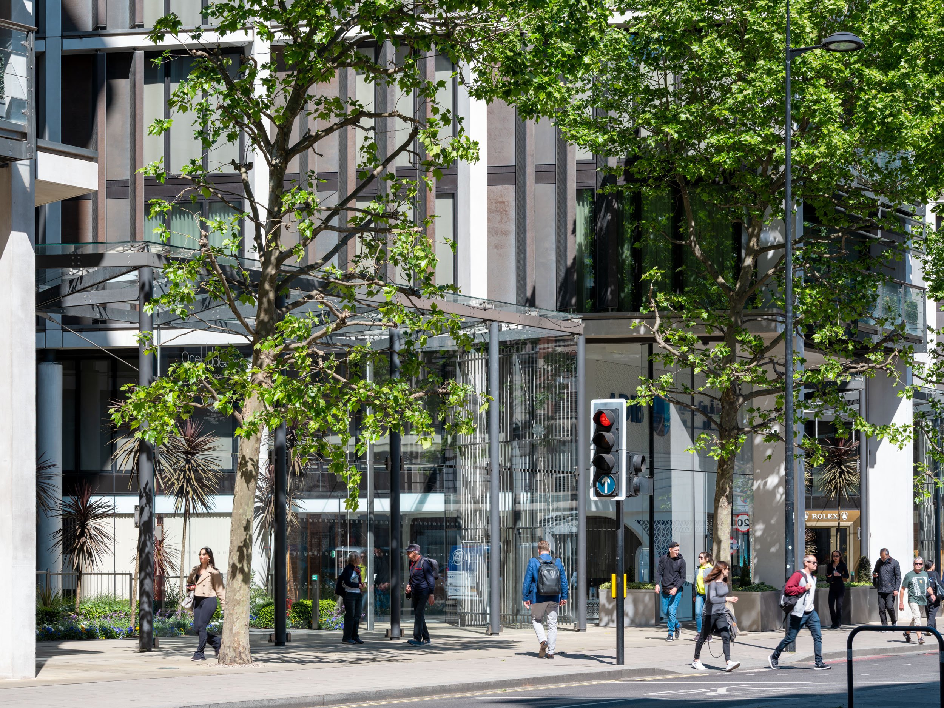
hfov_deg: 24.7
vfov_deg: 18.7
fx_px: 2154
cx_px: 472
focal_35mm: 79
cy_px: 354
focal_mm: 100
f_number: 11
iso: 200
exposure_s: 1/90
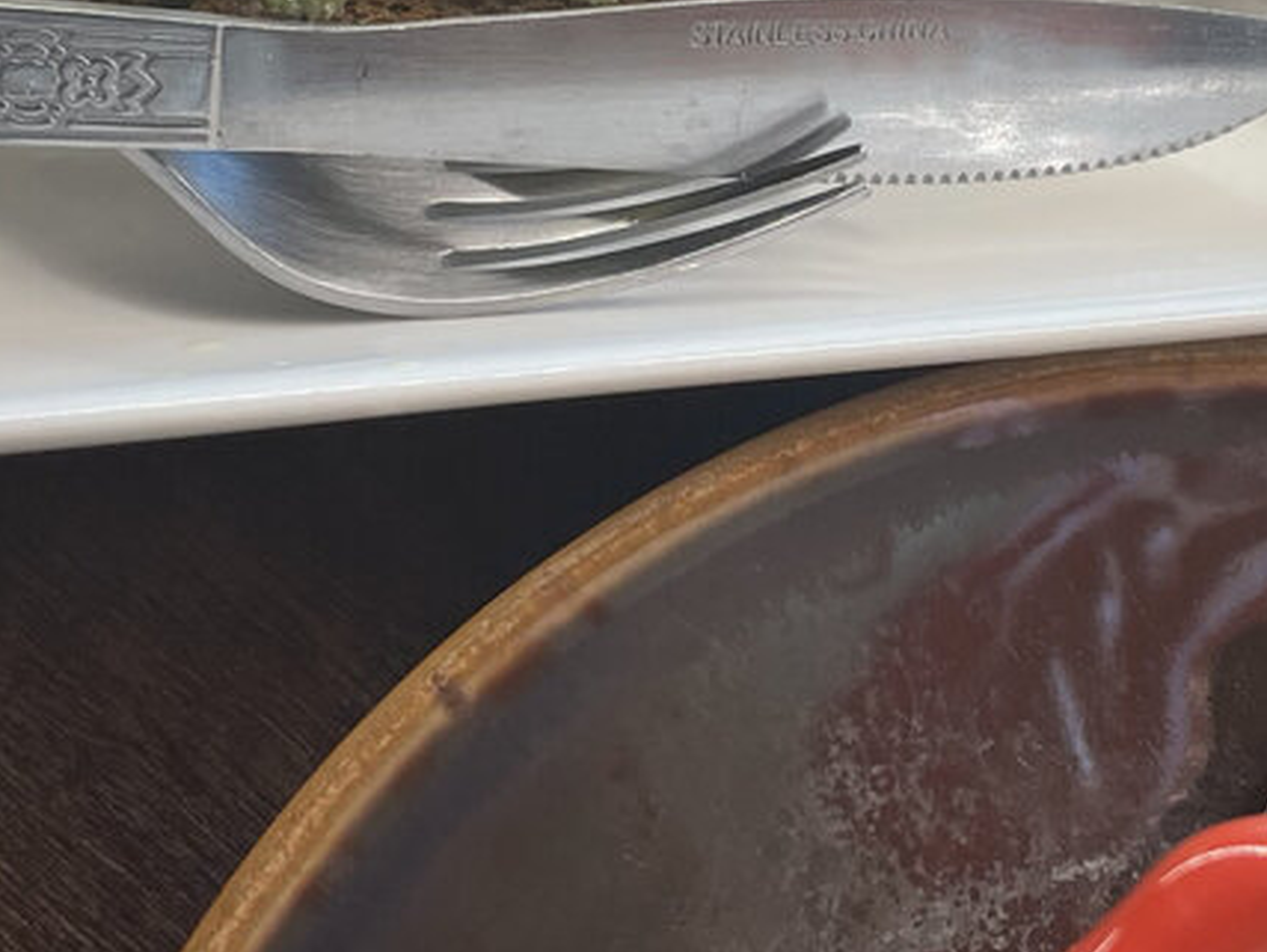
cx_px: 852
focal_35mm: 73
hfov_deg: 26.5
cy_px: 273
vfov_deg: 20.1
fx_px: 2674
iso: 80
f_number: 1.6
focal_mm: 5.1
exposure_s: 1/120
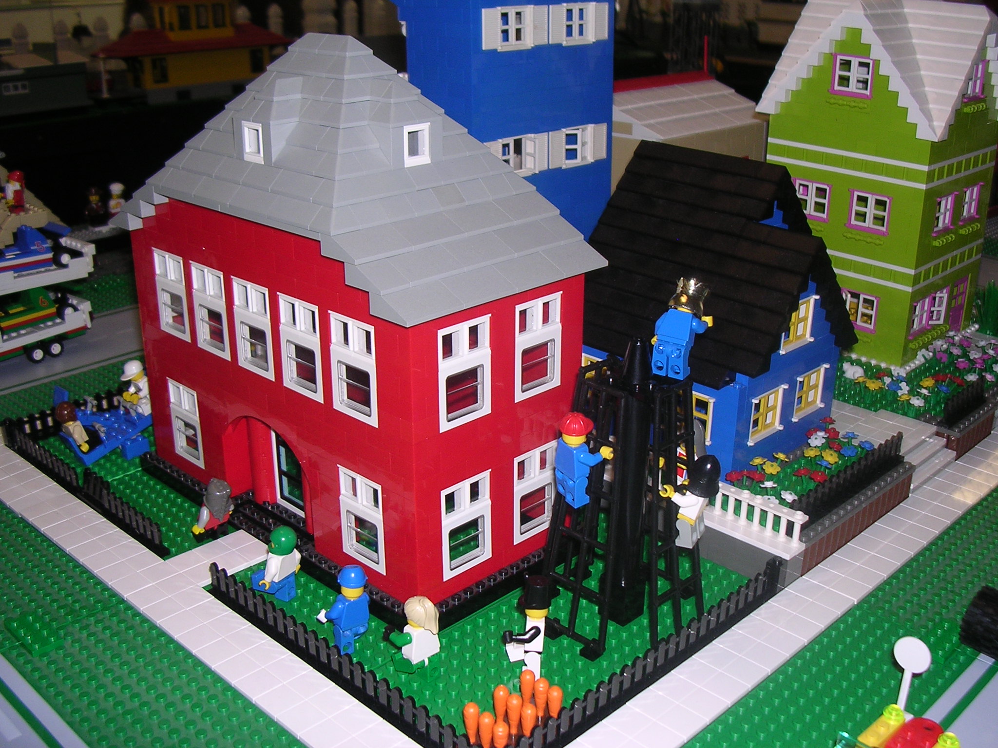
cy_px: 374
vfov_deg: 37.7
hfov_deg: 49.0
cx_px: 499
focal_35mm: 38
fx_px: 1096
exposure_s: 1/60.1
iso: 100
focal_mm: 5.8
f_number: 2.8
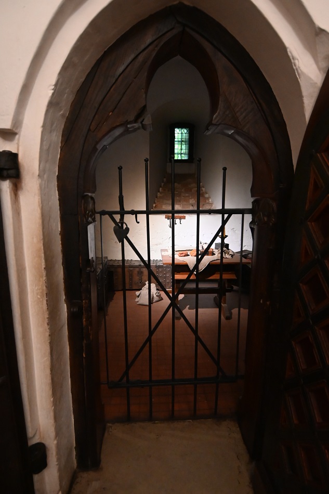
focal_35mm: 18
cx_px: 164
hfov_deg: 67.4
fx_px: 247
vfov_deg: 90.0
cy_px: 247
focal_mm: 12
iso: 4000
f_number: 4
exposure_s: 1/60
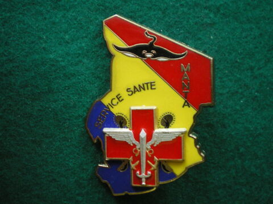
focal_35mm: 38
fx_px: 300
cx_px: 136
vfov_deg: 37.7
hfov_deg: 49.0
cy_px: 102
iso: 400
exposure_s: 1/15
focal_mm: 6.3
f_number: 3.1
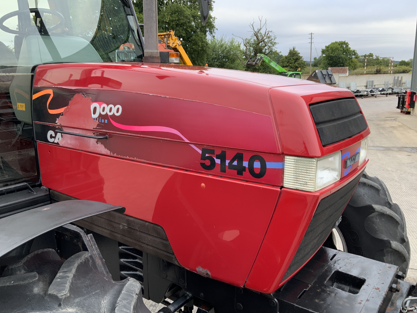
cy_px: 158
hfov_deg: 58.4
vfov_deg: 45.4
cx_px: 210
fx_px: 373
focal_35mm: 31
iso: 40
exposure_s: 1/122
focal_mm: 3
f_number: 1.8
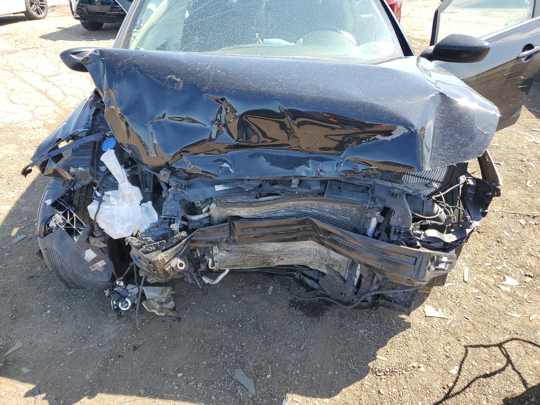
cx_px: 270
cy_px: 202
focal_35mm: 26
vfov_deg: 53.1
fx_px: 406
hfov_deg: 67.3
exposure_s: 1/588
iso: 50
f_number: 1.5
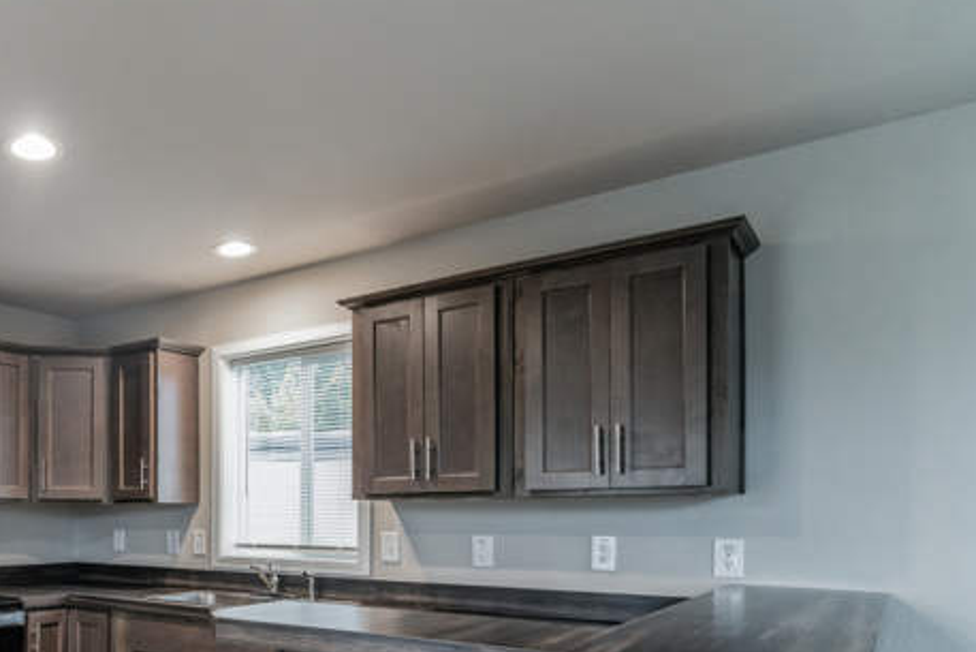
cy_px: 543
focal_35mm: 28
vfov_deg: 43.7
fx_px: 759
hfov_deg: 57.8
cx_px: 130
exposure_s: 1/50
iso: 800
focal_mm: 16
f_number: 4
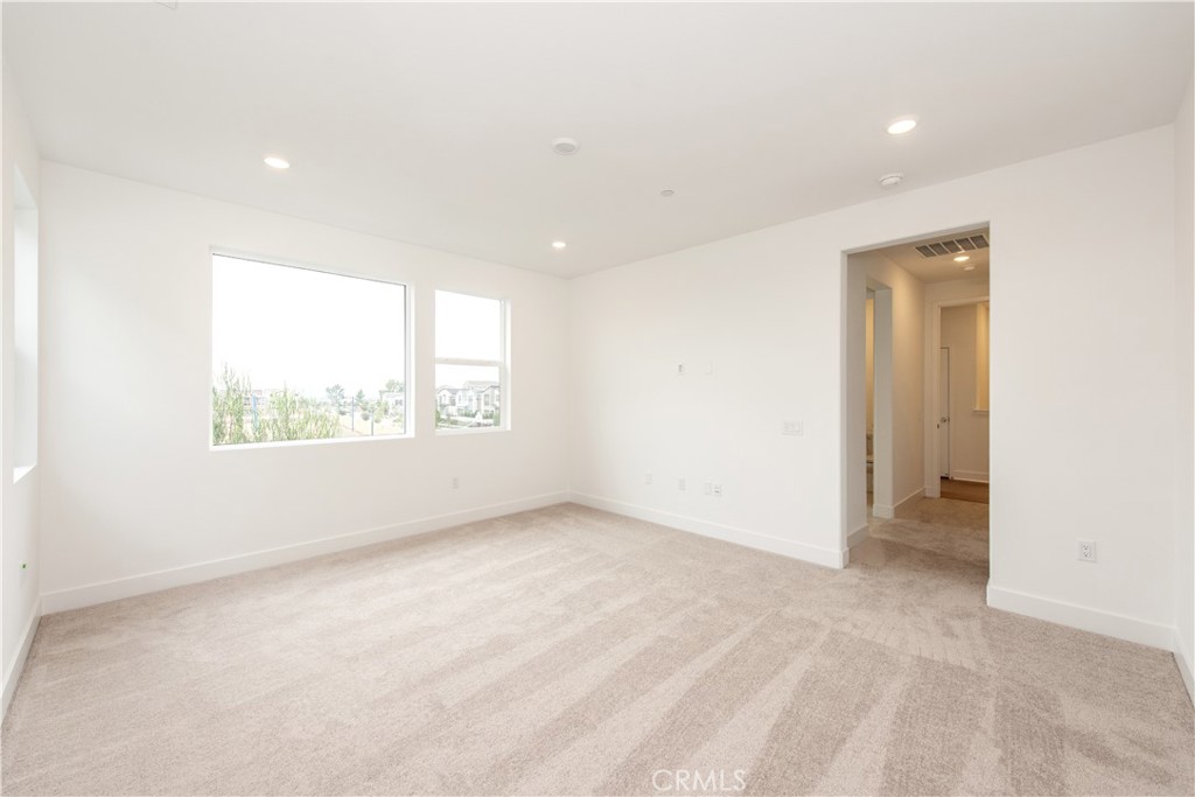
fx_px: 465
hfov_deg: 104.2
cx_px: 598
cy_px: 398
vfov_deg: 81.2
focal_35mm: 14
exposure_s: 1/125
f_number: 5.6
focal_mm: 14
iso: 400
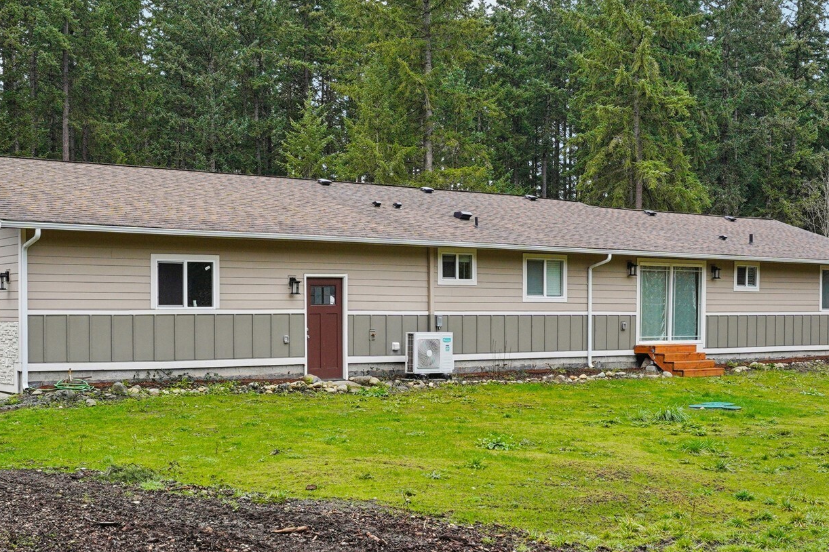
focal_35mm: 50
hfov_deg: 39.5
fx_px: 1151
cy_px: 263
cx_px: 361
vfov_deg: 27.0
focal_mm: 24
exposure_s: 1/125
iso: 400
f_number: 8
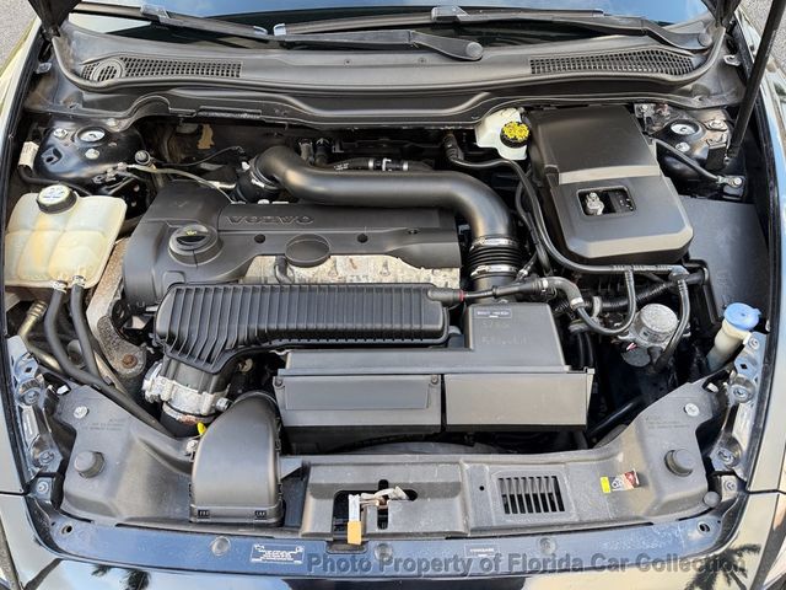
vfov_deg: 56.8
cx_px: 393
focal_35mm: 24
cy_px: 295
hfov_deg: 71.6
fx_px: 545
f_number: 1.78
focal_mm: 6.76
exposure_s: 1/121
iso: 125
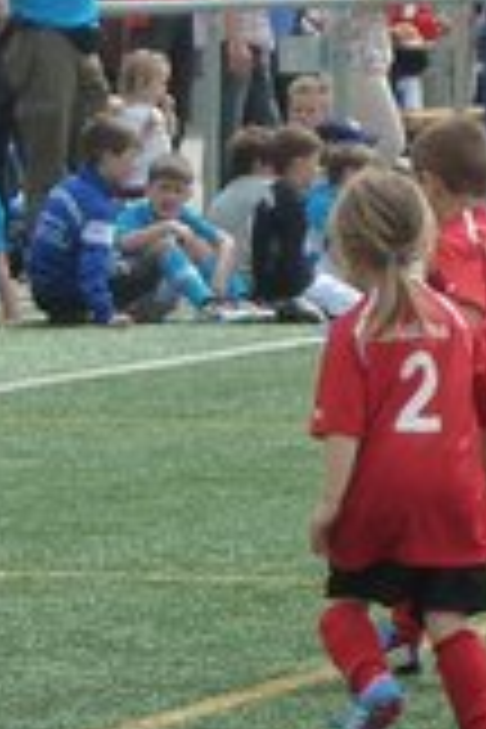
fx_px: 13404
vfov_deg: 3.1
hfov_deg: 2.1
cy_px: 209
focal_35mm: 662
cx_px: -216
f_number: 4.5
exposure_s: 1/500
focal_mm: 24.1
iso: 160
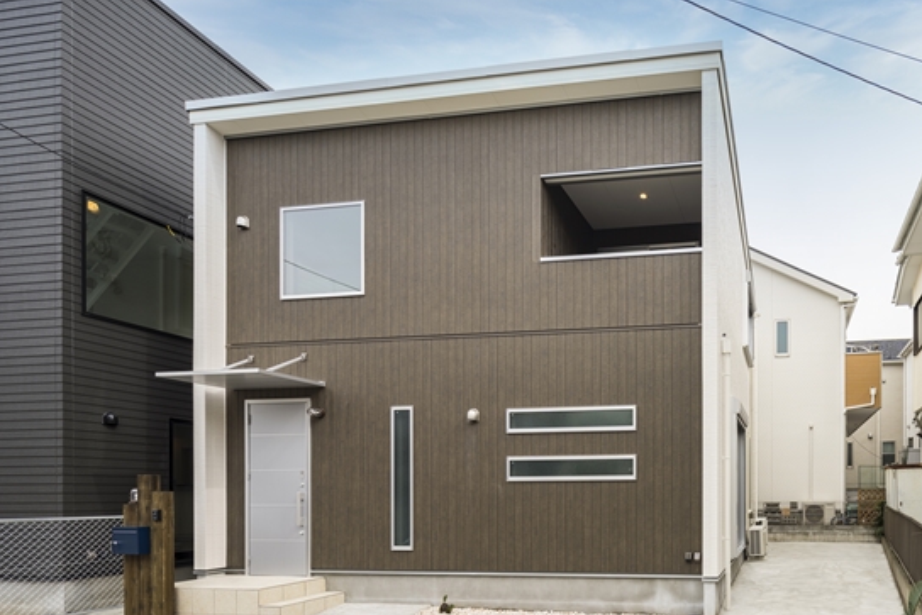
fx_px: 512
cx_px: 471
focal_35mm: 20
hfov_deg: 84.0
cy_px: 350
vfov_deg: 61.7
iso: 100
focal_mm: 17
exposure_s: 1/30
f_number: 11
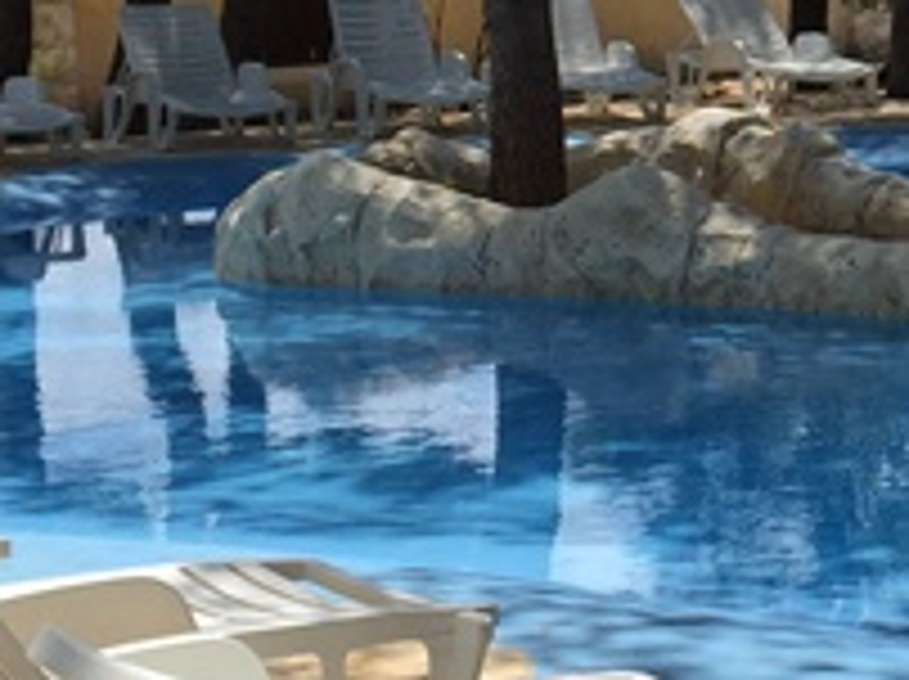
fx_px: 3016
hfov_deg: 16.6
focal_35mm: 115
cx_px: 1004
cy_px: -234
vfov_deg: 12.4
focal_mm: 4.15
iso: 32
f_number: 2.2
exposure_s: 1/2326
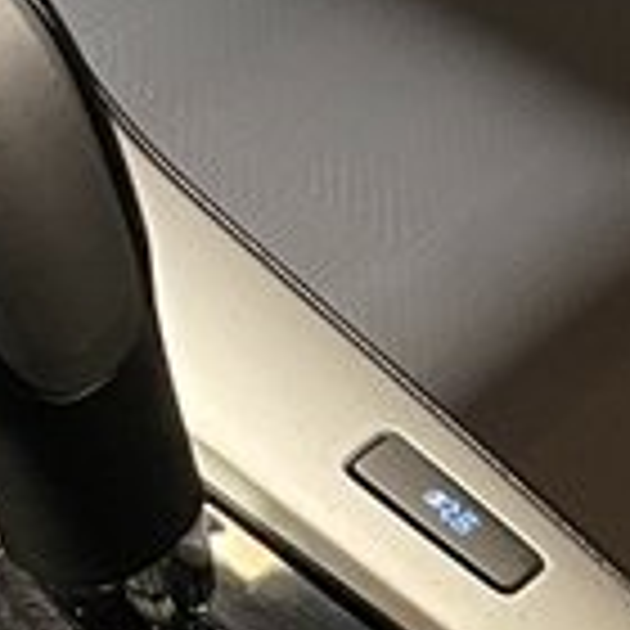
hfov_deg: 9.9
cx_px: 1089
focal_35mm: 168
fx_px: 3459
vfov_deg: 10.0
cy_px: 1017
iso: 1000
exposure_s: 1/30
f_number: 1.6
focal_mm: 4.2
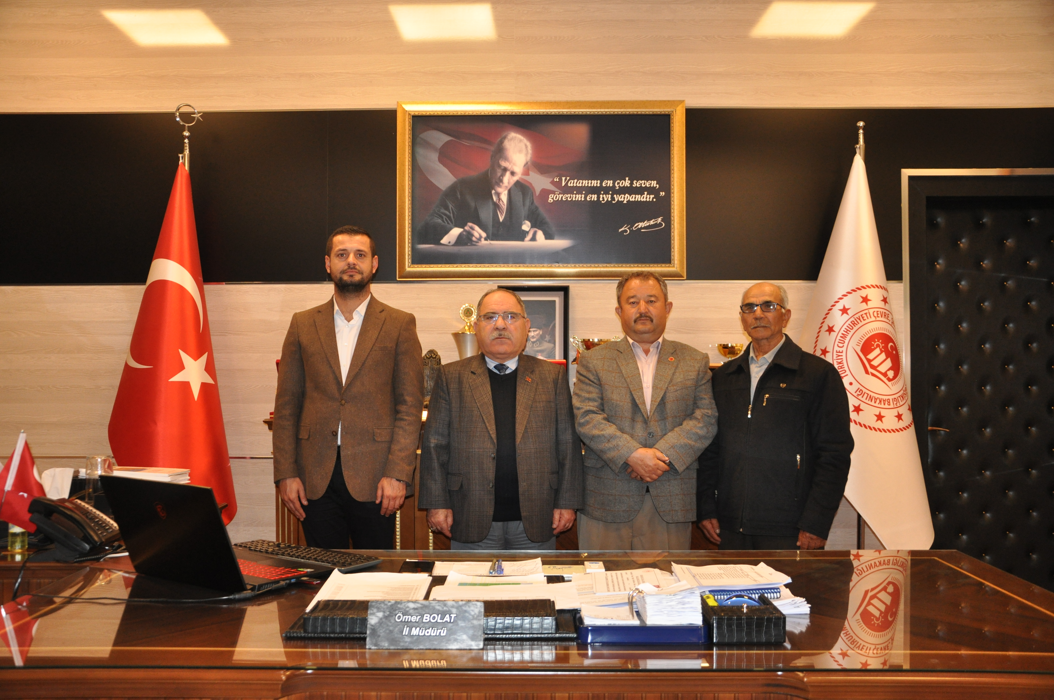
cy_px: 350
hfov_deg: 57.3
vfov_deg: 39.9
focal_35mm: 33
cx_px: 527
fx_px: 965
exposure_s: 1/60
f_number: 3.8
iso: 800
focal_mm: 22
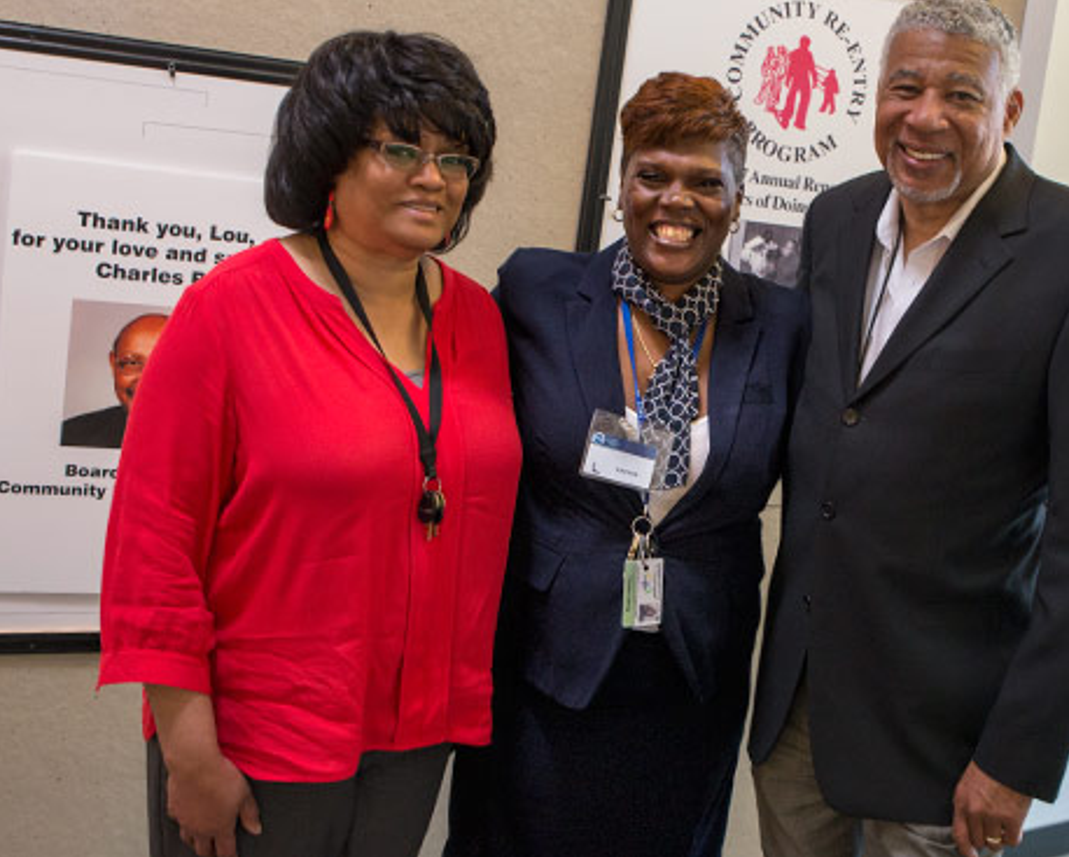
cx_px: 651
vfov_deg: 39.2
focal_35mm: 38
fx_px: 1203
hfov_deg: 47.6
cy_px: 410
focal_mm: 32
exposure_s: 1/125
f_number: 5.6
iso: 1250
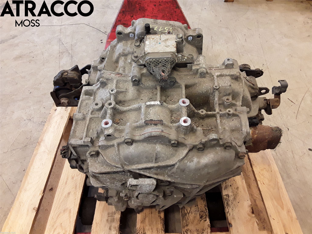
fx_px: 252
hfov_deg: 63.4
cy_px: 117
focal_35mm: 28
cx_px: 156
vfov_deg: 49.7
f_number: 1.9
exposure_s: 1/50
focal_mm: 2.91
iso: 100
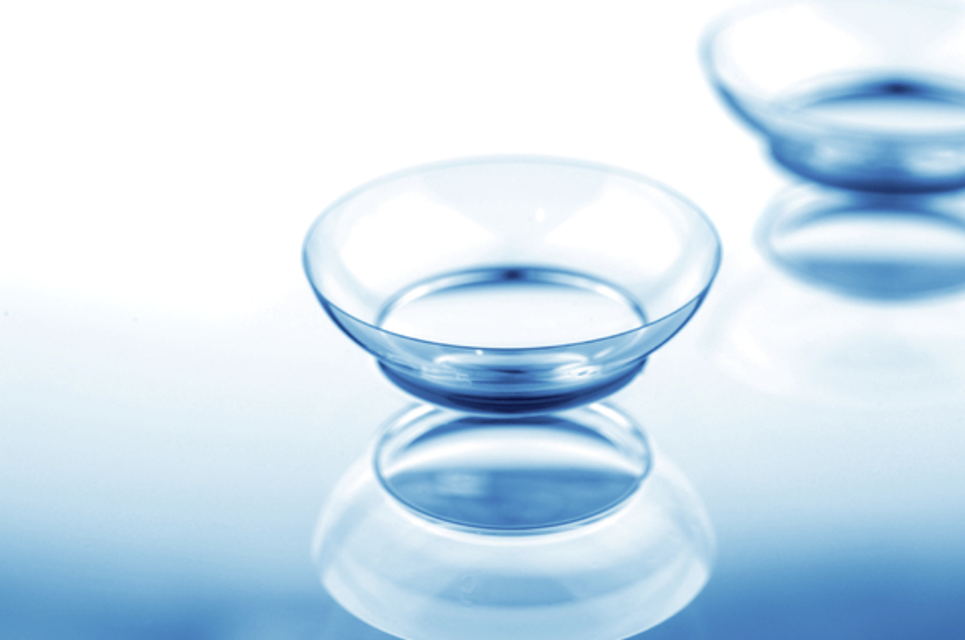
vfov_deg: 13.9
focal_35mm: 98
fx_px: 2623
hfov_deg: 20.8
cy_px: 319
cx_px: 520
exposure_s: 1/13
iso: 200
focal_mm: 60
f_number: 18
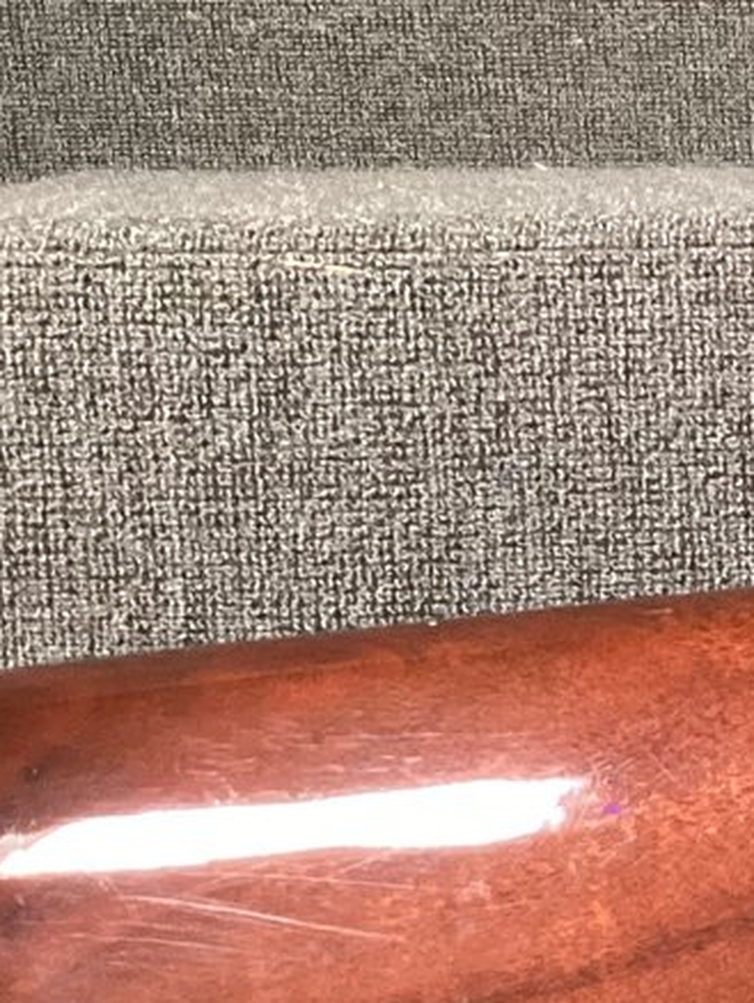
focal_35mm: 107
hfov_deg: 13.1
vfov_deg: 18.3
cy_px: 677
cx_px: 1142
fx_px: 3105
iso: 400
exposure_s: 1/40
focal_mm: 3.3
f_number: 2.4
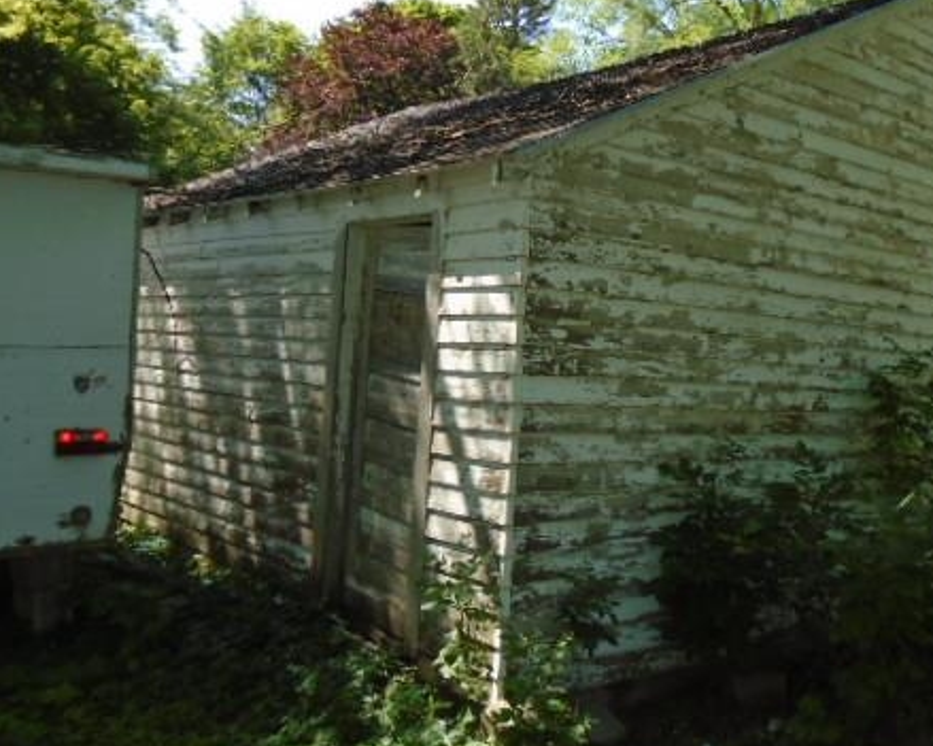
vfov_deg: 39.9
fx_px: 1021
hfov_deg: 48.6
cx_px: 591
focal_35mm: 37
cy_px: 291
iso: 100
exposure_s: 1/320
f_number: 3.2
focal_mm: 4.6
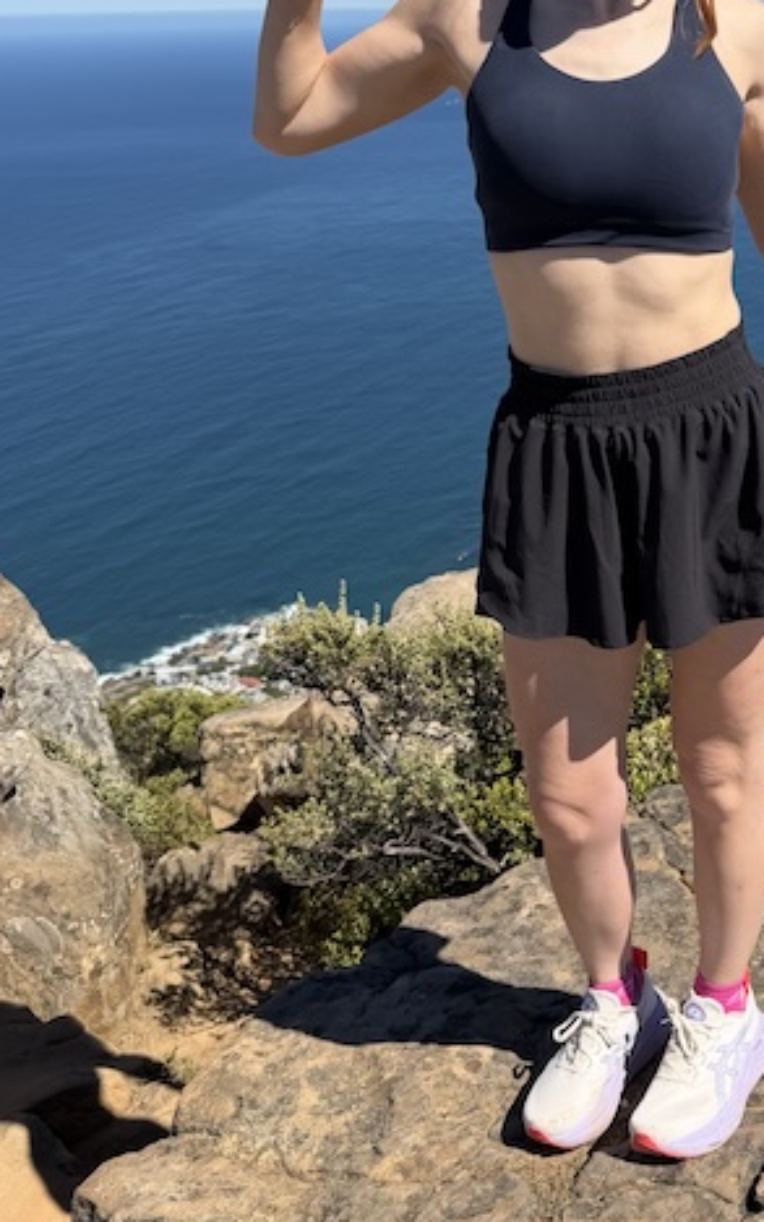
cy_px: 474
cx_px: 684
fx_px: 1366
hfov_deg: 29.9
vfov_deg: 47.9
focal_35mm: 41
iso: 80
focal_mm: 6.76
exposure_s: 1/5714
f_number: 1.78
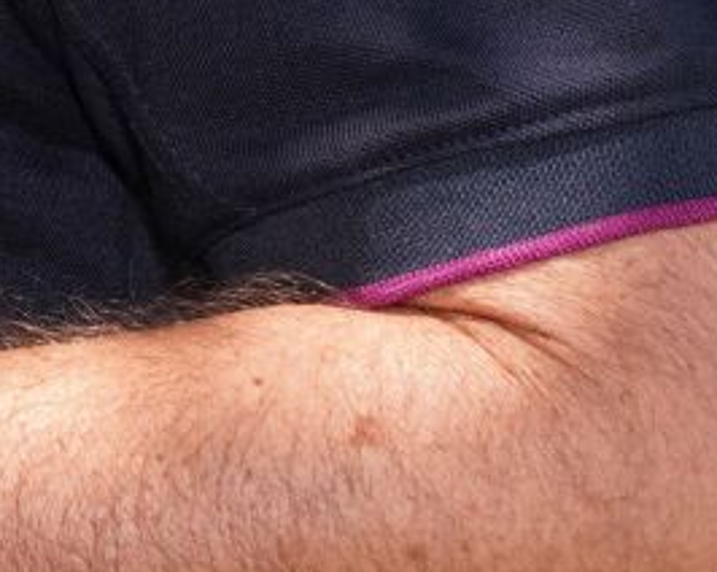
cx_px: -542
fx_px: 4831
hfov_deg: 8.2
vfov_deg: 6.7
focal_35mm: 228
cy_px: -158
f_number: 10
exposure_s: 1/125
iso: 500
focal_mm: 63
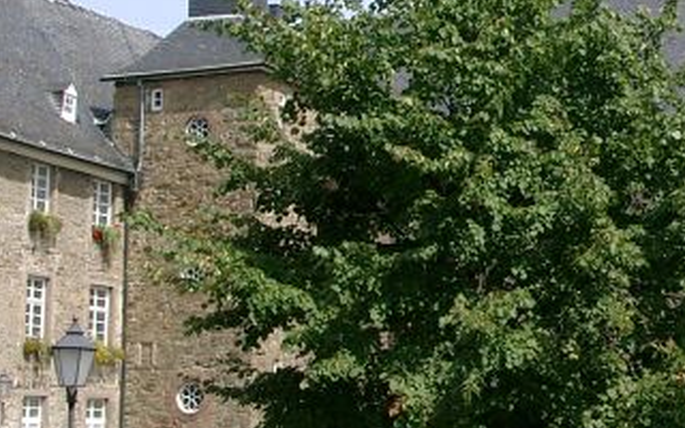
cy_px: 77
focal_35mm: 90
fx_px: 1680
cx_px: 574
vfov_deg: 14.4
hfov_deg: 22.6
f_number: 4
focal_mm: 7.13
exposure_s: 1/647
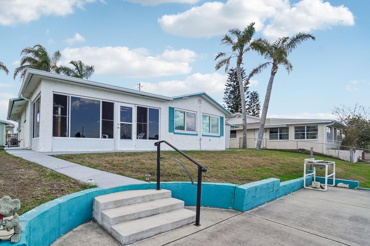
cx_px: 153
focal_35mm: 18
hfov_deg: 89.2
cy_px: 147
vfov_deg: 66.7
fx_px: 185
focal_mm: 10
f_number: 8
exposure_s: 1/200
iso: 100
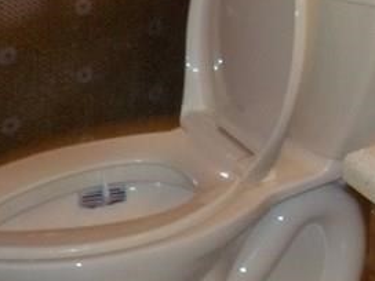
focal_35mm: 113
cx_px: 568
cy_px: -127
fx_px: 1224
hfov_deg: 15.9
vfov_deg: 12.5
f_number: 3.3
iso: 200
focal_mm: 4.1
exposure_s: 1/30
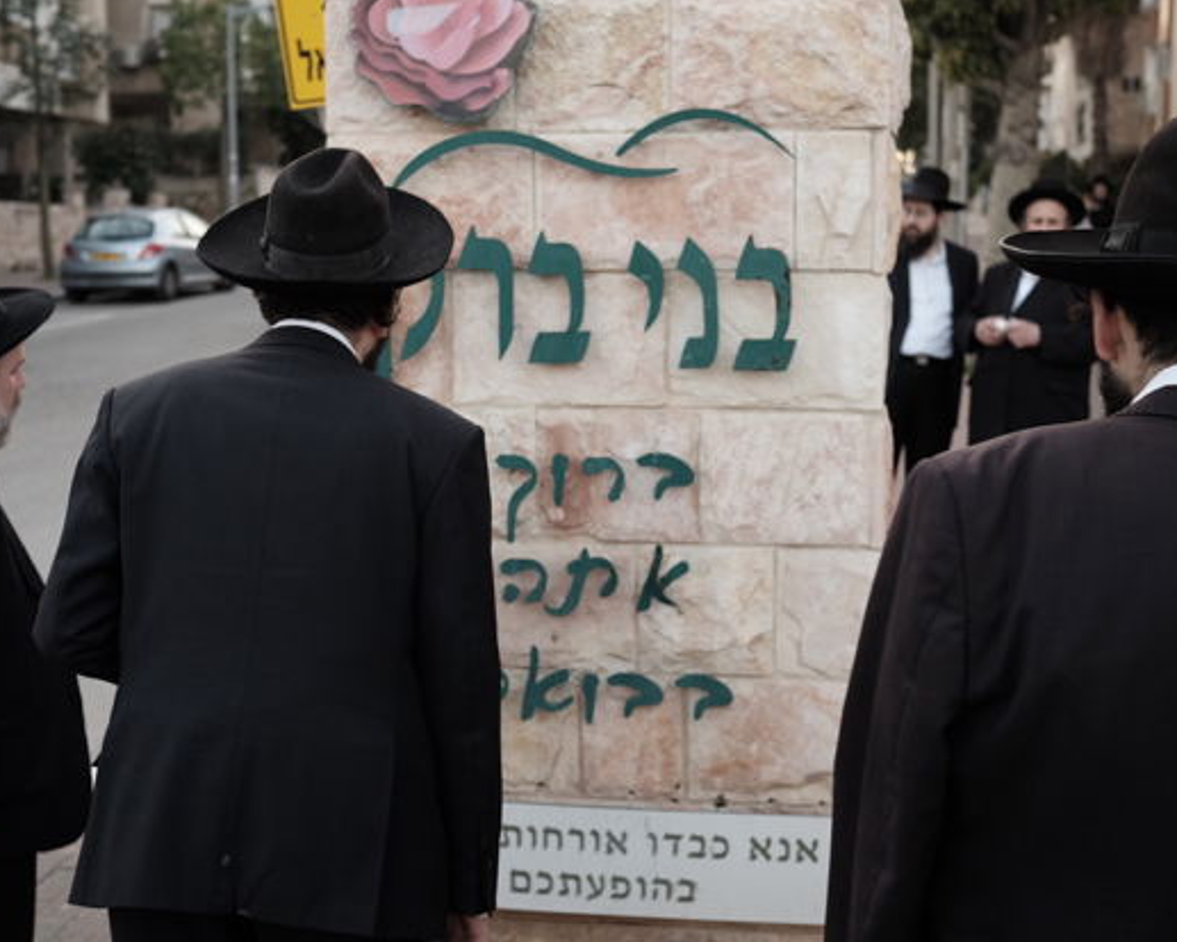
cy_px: 472
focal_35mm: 46
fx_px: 1603
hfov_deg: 40.3
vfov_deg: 32.8
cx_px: 649
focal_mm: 23
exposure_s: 1/250
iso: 400
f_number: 2.8
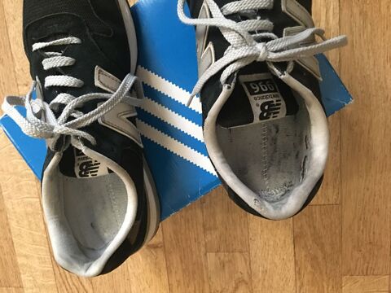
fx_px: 328
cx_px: 196
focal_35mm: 29
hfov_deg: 61.7
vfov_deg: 48.2
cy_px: 146
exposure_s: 1/8
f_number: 2.2
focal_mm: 4.15
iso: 160
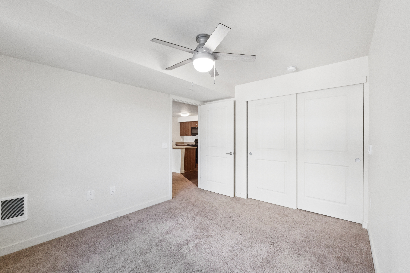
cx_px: 205
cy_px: 136
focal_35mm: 15
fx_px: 171
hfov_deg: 100.4
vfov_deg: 77.3
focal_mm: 10
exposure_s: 1/30
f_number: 8
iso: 1000
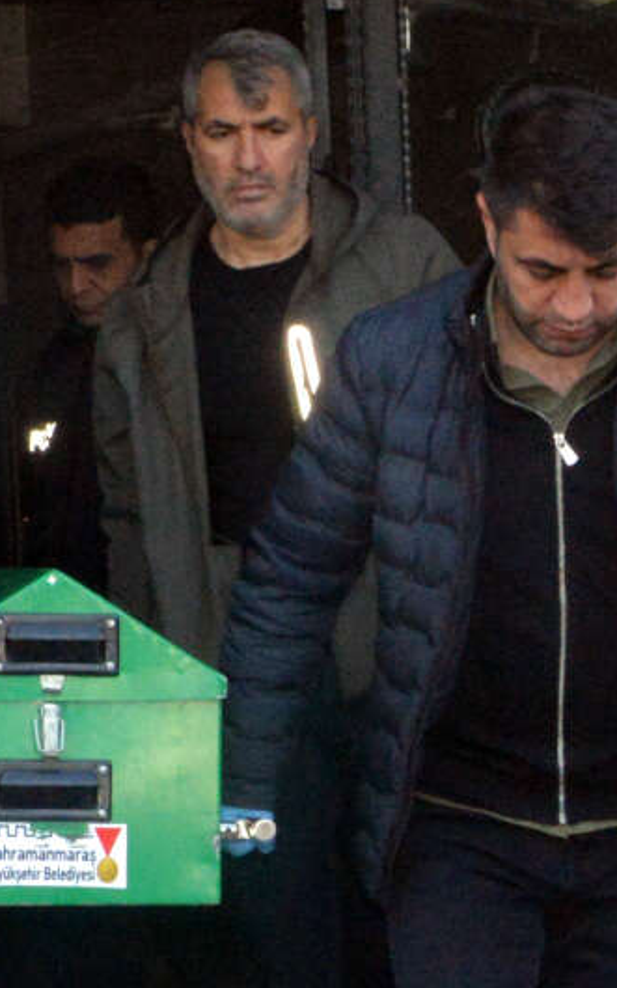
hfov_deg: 18.8
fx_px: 1857
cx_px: 216
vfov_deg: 29.6
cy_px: 651
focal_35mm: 69
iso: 5000
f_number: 18
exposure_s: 1/200
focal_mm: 28
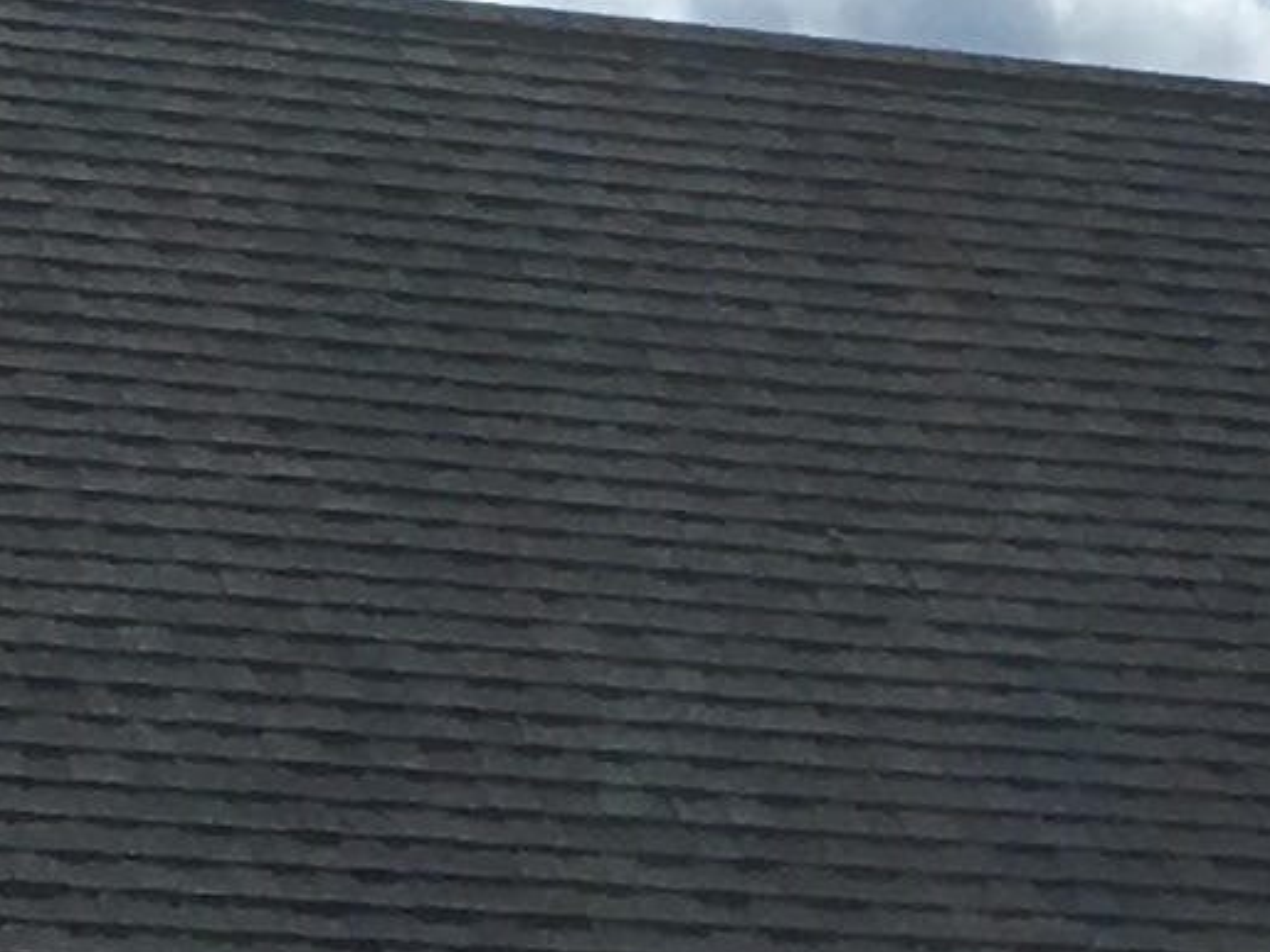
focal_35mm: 227
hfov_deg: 8.6
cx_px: 1415
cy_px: 804
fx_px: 8326
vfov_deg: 6.5
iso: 25
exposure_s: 1/5128
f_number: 2.2
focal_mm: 4.15
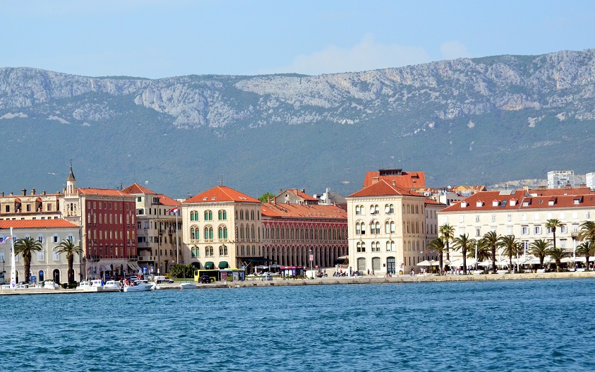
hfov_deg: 13.6
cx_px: 275
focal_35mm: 154
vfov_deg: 8.5
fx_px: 2491
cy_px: 158
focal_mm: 85
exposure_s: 1/8000
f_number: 4.5
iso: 1100
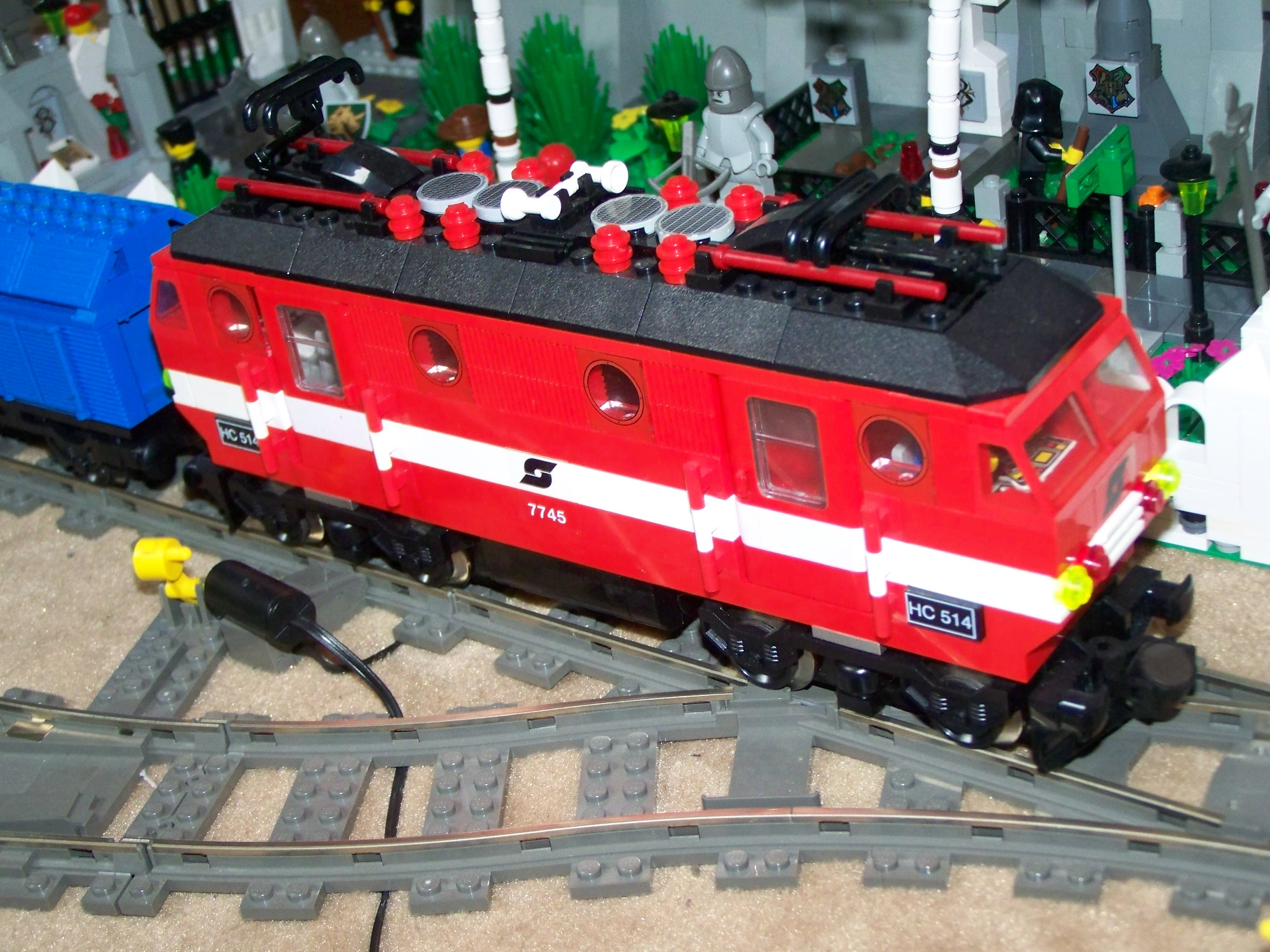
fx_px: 2165
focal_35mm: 59
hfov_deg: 32.7
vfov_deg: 24.8
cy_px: 476
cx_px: 635
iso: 200
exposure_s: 1/30
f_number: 3.2
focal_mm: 9.8
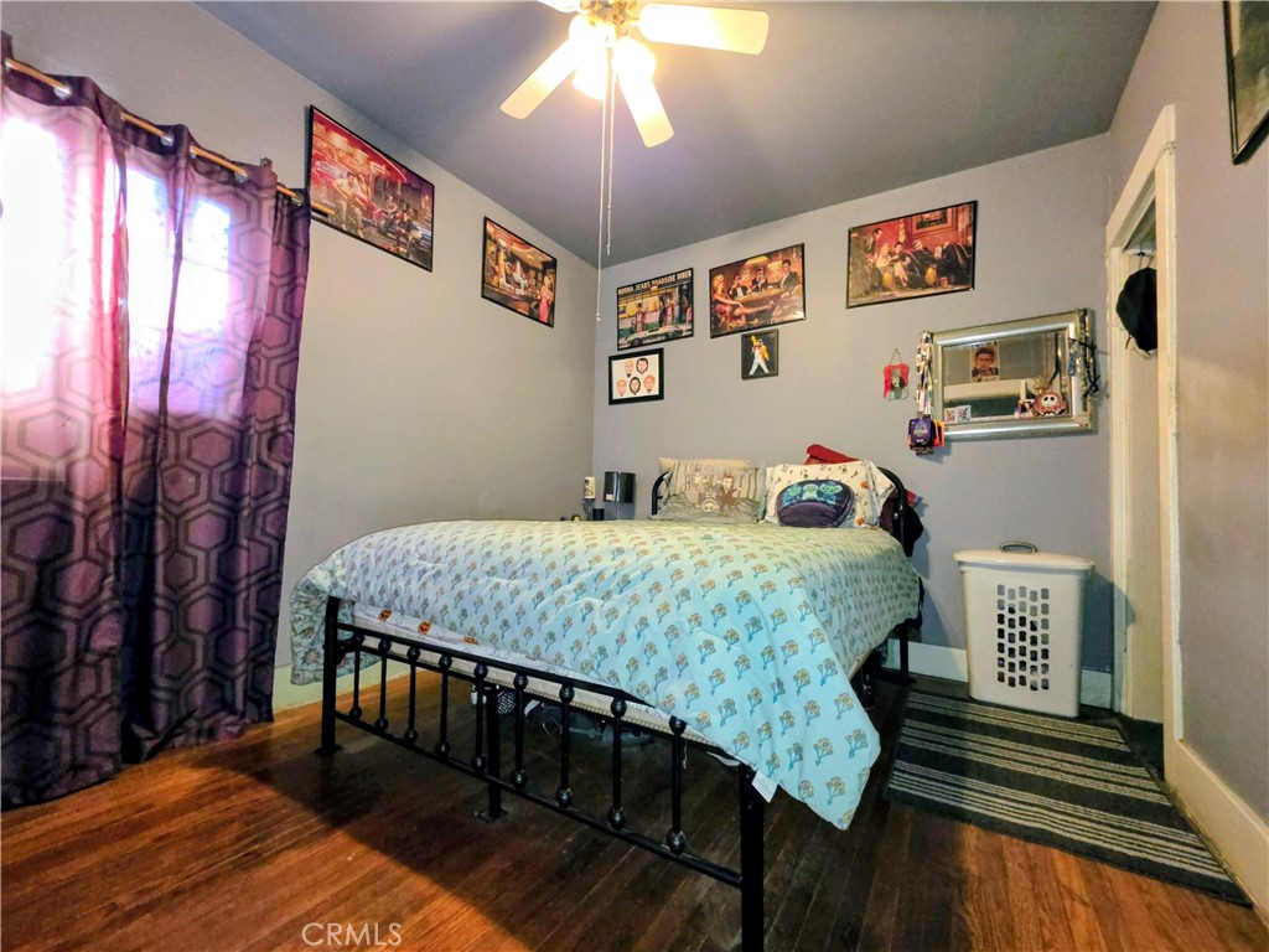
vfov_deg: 89.9
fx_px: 477
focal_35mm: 13
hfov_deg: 106.2
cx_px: 634
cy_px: 476
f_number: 1.9
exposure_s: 1/40
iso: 250
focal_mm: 2.2
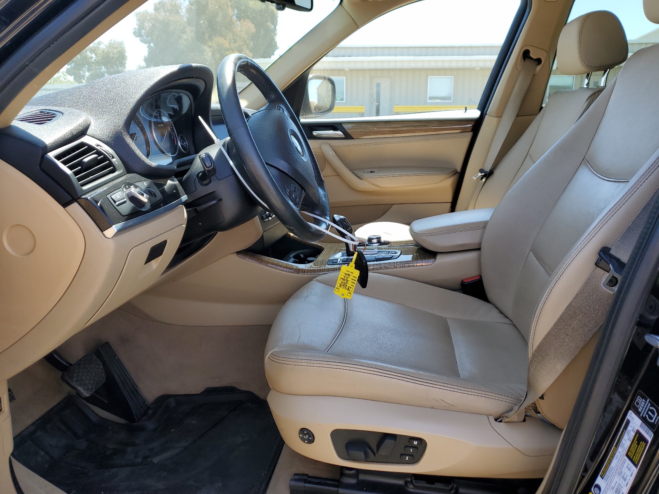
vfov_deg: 53.1
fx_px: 495
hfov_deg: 67.3
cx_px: 330
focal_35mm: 26
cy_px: 247
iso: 50
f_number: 1.5
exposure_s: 1/500
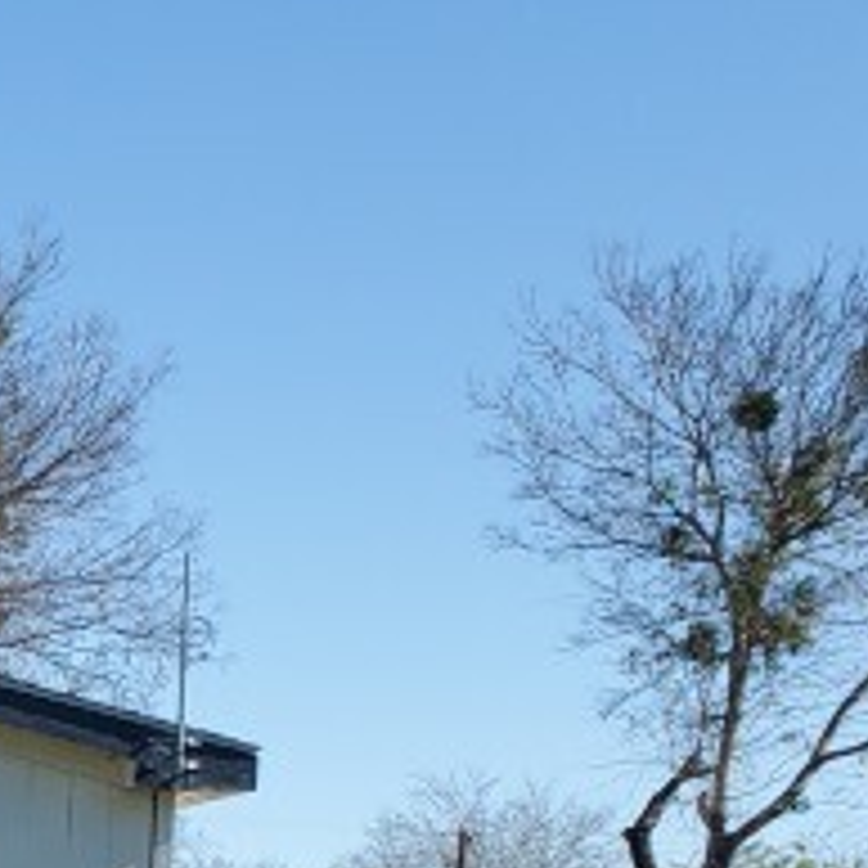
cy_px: 1210
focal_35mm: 122
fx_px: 3461
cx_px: -787
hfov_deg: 12.7
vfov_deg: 13.6
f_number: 2.4
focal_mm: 4.3
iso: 50
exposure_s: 1/1263
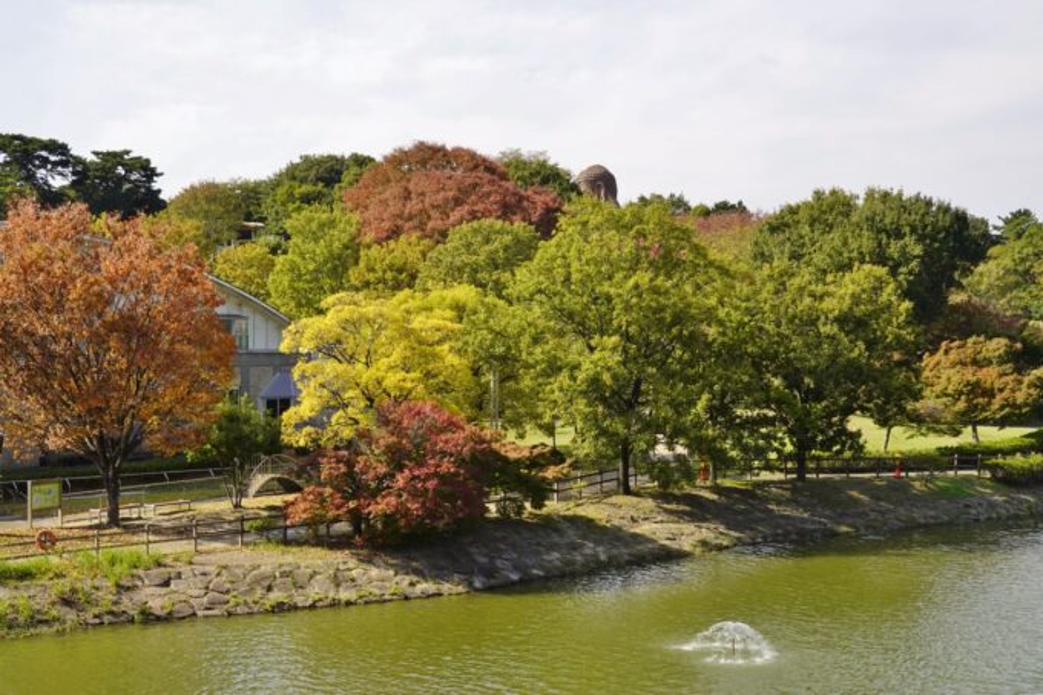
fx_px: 1651
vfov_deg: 23.8
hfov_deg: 35.1
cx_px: 522
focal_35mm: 57
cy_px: 348
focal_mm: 21.12
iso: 100
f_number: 8
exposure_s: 1/125
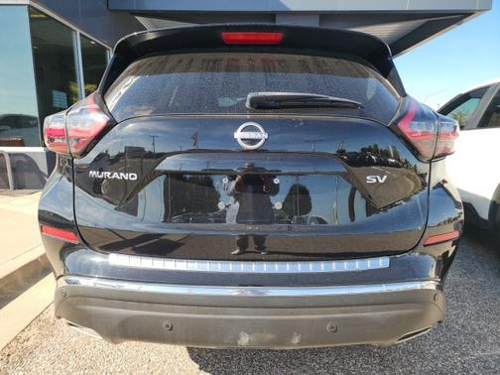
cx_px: 250
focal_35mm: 23
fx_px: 332
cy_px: 188
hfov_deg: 73.9
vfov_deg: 58.9
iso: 50
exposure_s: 1/305
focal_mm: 6.4
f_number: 1.8
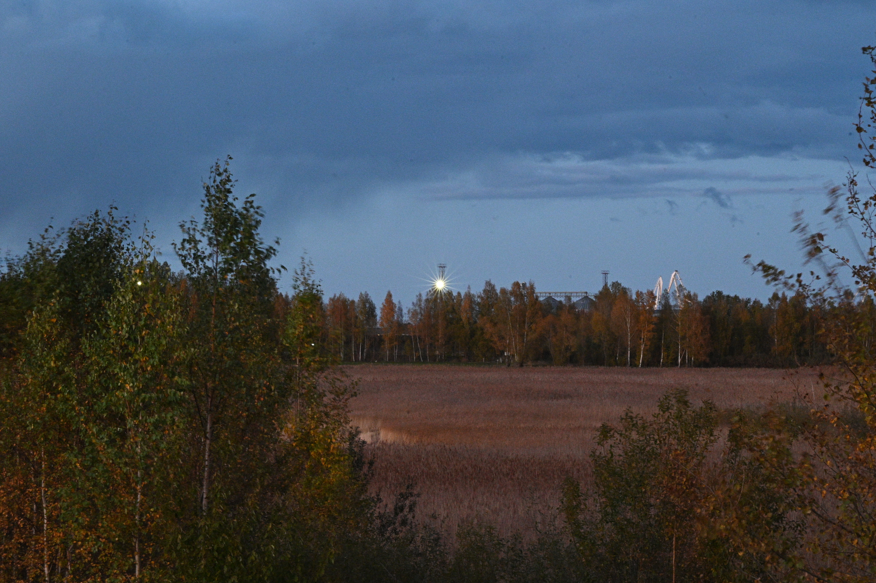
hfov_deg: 17.1
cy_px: 292
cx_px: 438
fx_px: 2918
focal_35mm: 120
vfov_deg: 11.4
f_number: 22
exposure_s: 1/4
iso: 8000
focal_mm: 120
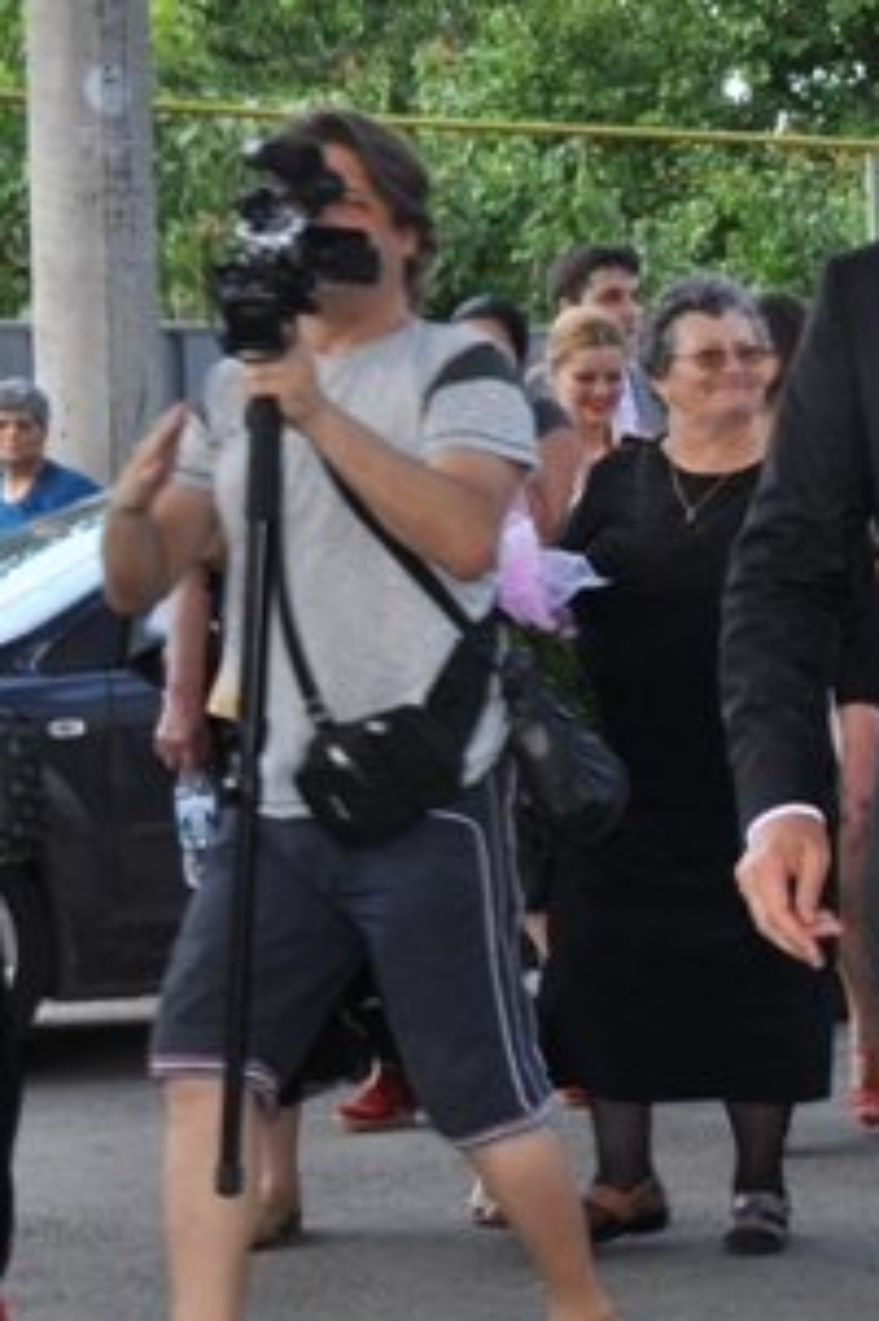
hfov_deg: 10.8
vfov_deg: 16.8
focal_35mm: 122
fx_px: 4473
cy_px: 888
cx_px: 1294
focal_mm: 32
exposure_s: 1/200
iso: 200
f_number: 4.8
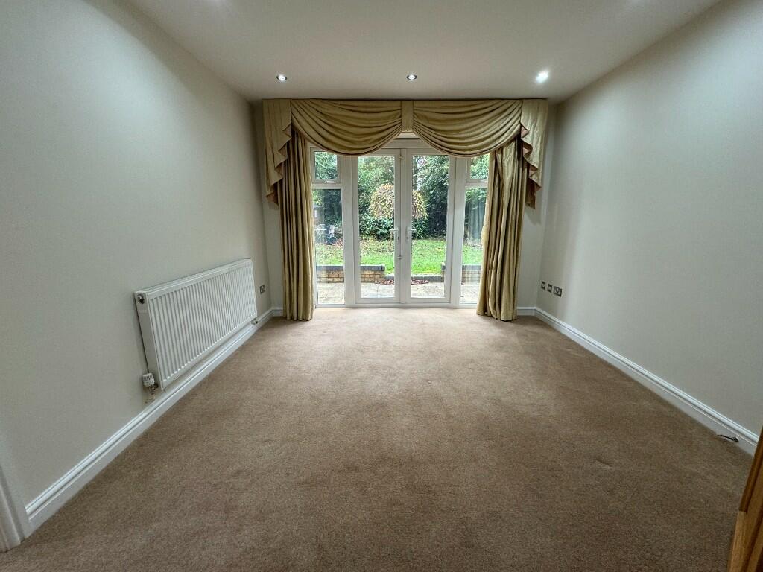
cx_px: 382
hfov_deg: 102.1
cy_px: 286
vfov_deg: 85.7
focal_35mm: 14
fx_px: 309
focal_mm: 2.22
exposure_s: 1/100
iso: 125
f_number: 2.2
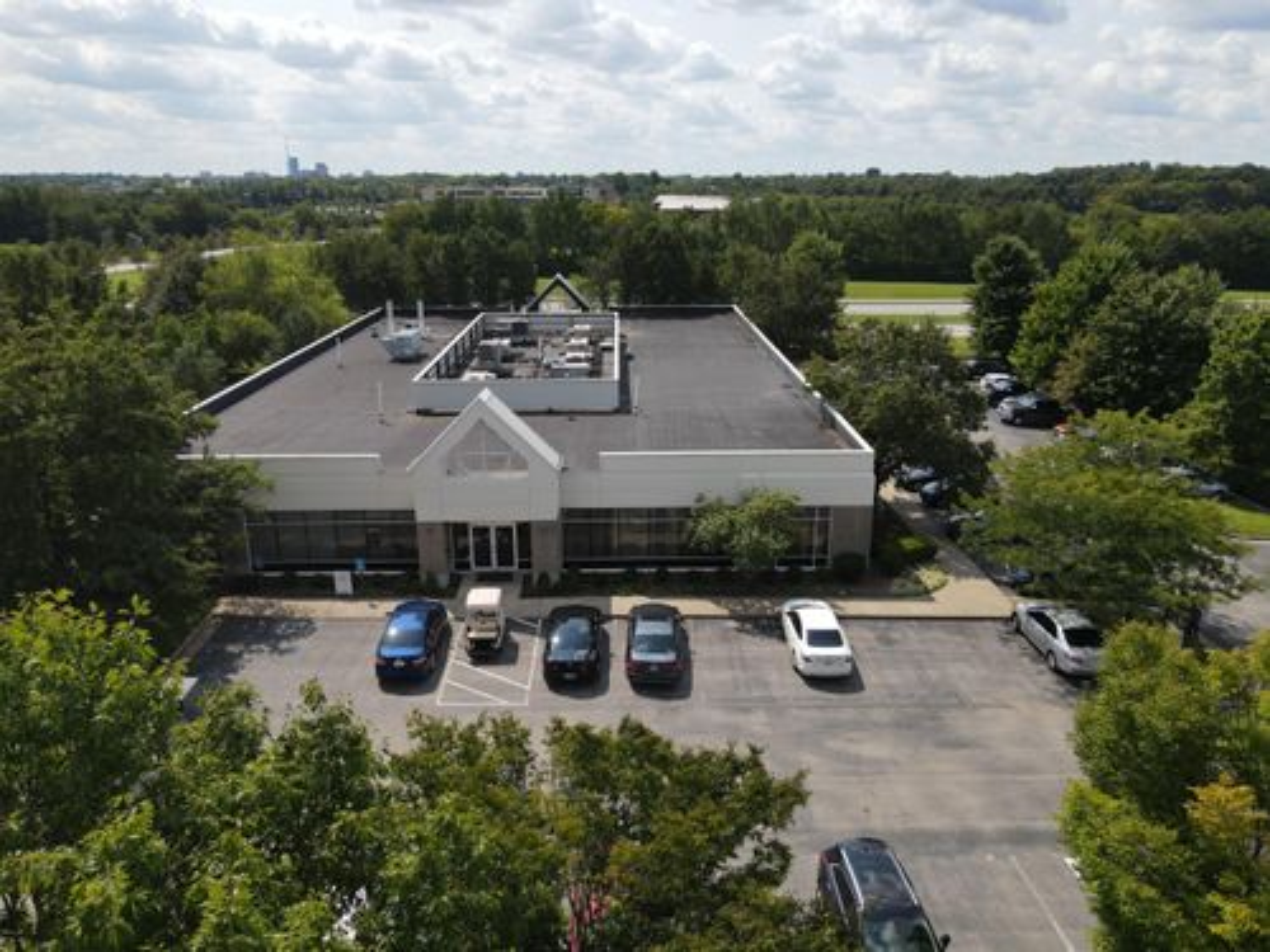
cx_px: 635
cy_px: 476
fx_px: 881
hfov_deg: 71.6
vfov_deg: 56.8
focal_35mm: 24
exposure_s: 1/725
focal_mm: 4.5
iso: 100
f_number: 2.8
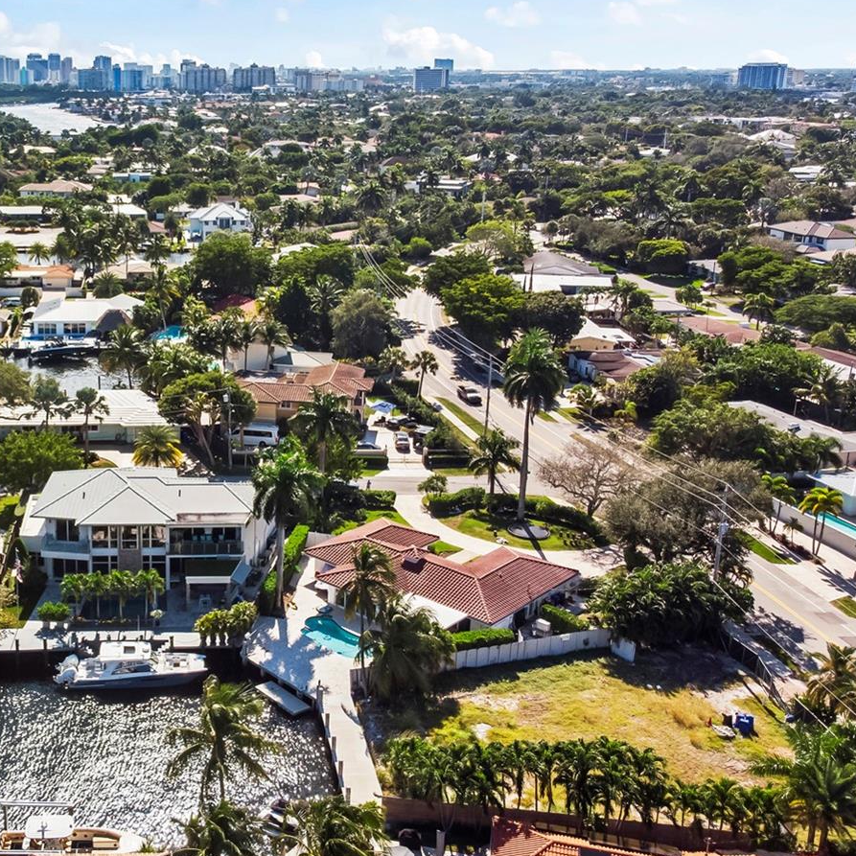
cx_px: 145
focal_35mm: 38
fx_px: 1063
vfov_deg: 43.8
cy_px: 392
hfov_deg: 41.5
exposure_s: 1/640
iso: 100
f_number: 2.8
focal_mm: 4.5
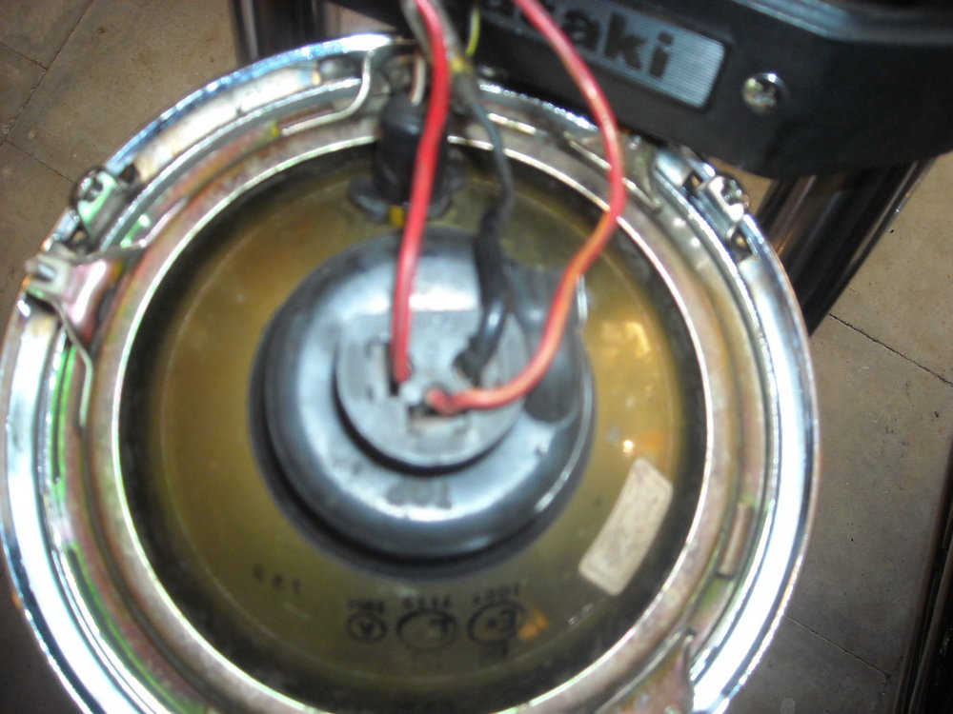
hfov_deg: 52.6
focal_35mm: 35
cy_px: 357
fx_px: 964
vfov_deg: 40.7
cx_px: 476
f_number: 2.8
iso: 200
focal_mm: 5.7
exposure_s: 1/60
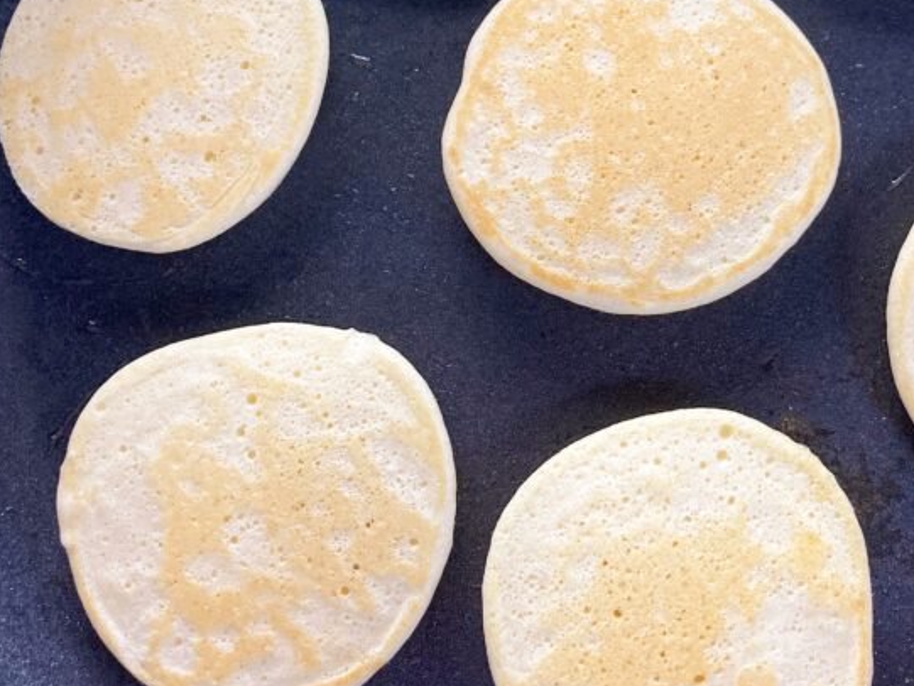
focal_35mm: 53
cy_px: 204
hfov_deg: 35.8
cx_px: 618
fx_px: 1400
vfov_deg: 27.3
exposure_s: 1/50
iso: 100
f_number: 1.8
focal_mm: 3.99
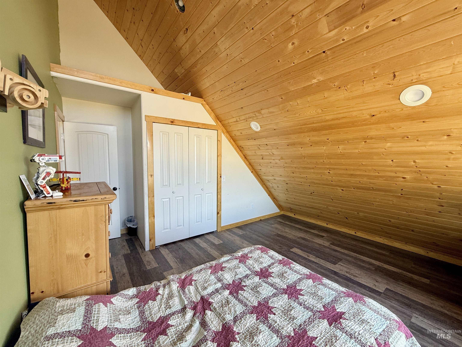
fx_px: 187
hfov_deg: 102.1
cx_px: 231
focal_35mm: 14
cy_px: 174
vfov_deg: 85.7
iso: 100
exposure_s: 1/99
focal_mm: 2.22
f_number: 2.2
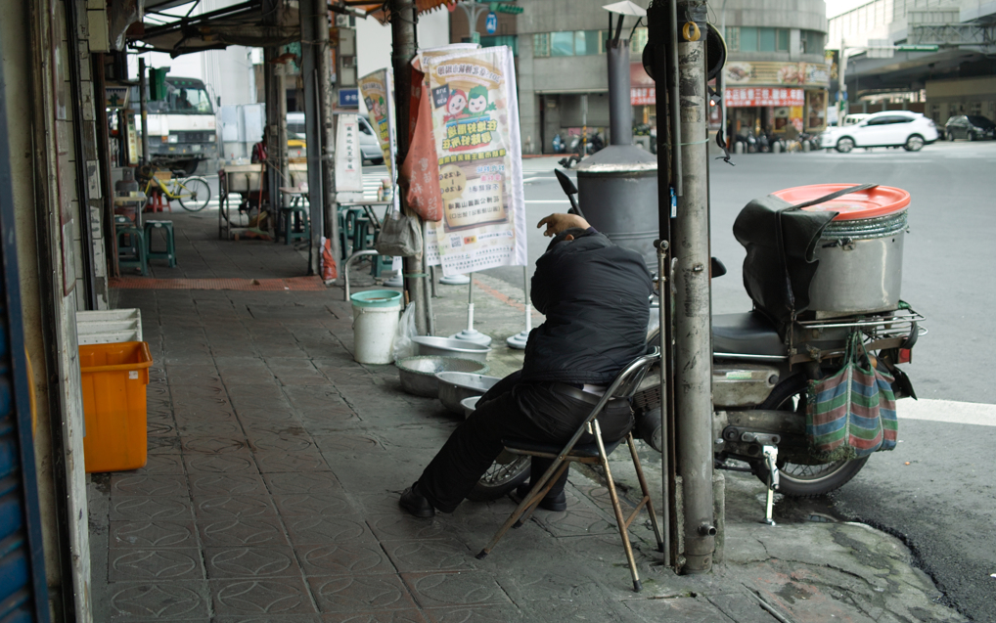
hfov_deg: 47.2
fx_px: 1140
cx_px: 497
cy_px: 313
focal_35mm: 42
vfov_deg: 30.6
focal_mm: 24.2
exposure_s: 1/80
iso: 100
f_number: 2.8
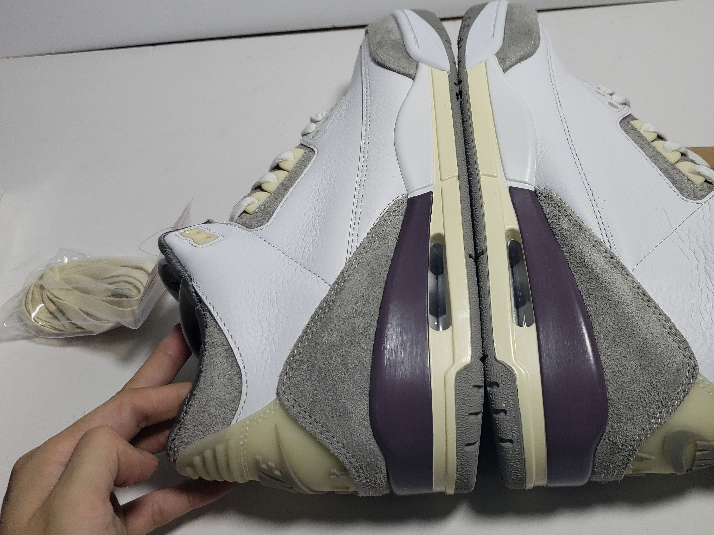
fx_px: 701
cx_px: 430
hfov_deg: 53.6
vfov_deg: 41.7
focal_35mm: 34
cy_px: 232
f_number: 1.5
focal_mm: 4.3
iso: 50
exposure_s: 1/775
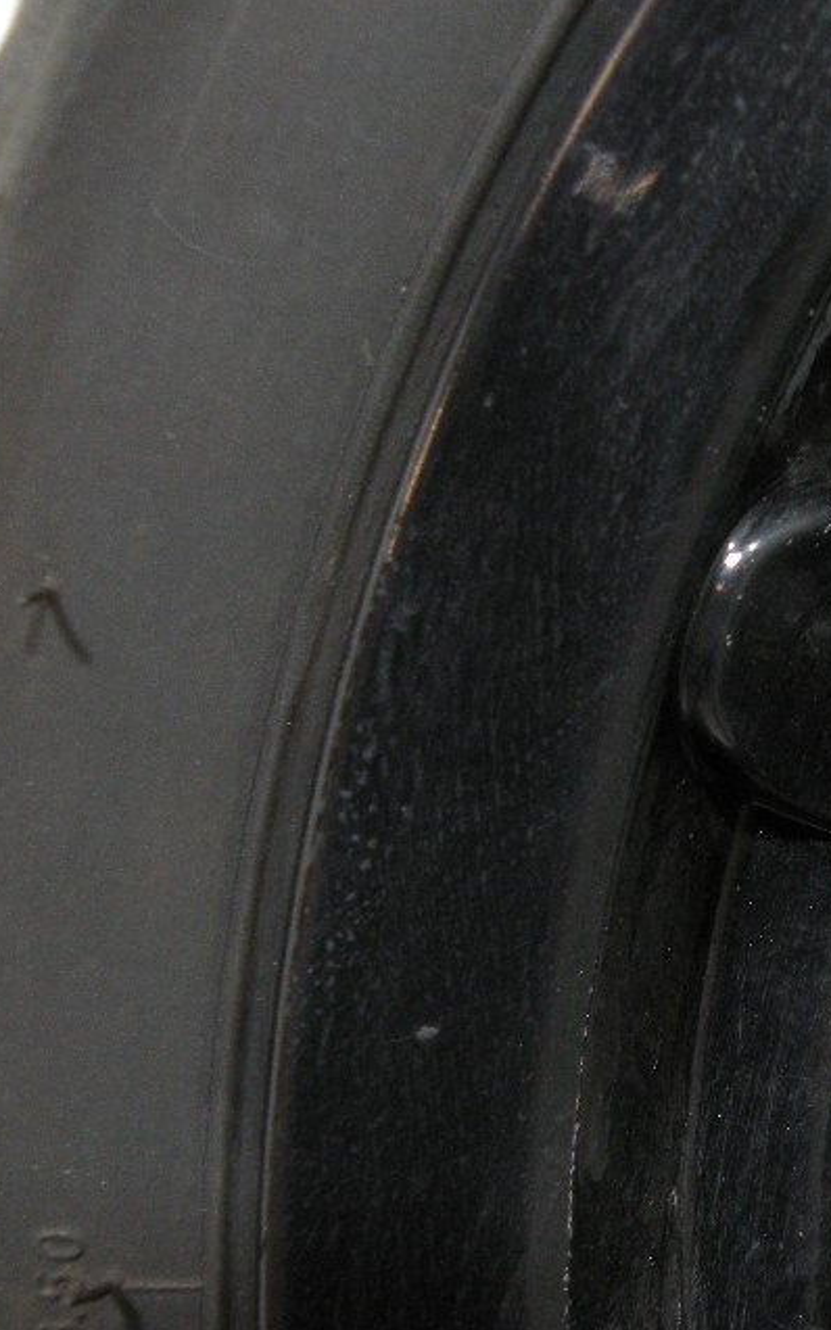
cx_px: 892
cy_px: 729
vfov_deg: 43.4
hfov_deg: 26.1
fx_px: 1667
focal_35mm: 46
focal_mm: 4.7
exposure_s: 1/85.1
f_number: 2.8
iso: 210
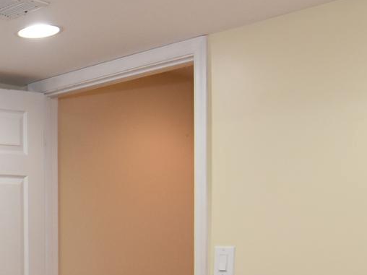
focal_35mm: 64
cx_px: -173
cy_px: 282
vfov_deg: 22.0
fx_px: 678
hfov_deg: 24.2
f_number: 5
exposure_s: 1/100
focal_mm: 11
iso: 800
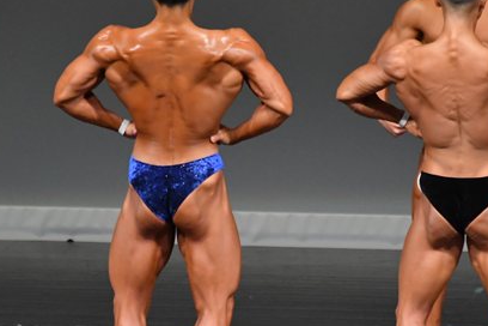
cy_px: 225
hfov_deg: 3.1
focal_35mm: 655
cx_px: 351
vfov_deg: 2.1
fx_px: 8878
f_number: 5.6
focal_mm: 230
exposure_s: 1/400
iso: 4000
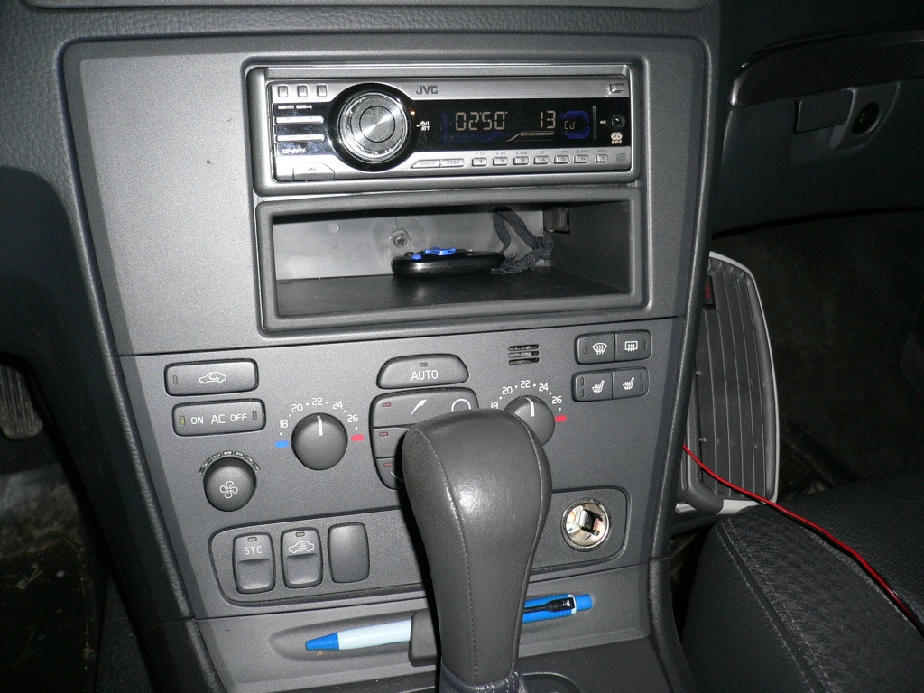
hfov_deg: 52.6
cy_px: 346
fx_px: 934
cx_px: 462
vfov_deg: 40.7
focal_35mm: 35
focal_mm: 5.8
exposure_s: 1/60
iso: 100
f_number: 2.8
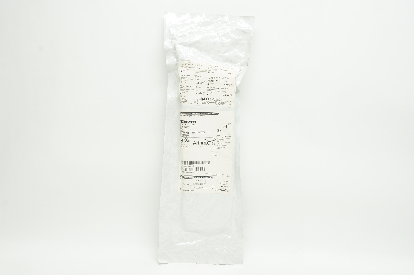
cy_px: 138
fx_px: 465
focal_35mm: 40
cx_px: 207
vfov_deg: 32.9
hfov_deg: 48.0
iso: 400
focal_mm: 27
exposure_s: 1/15
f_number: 10
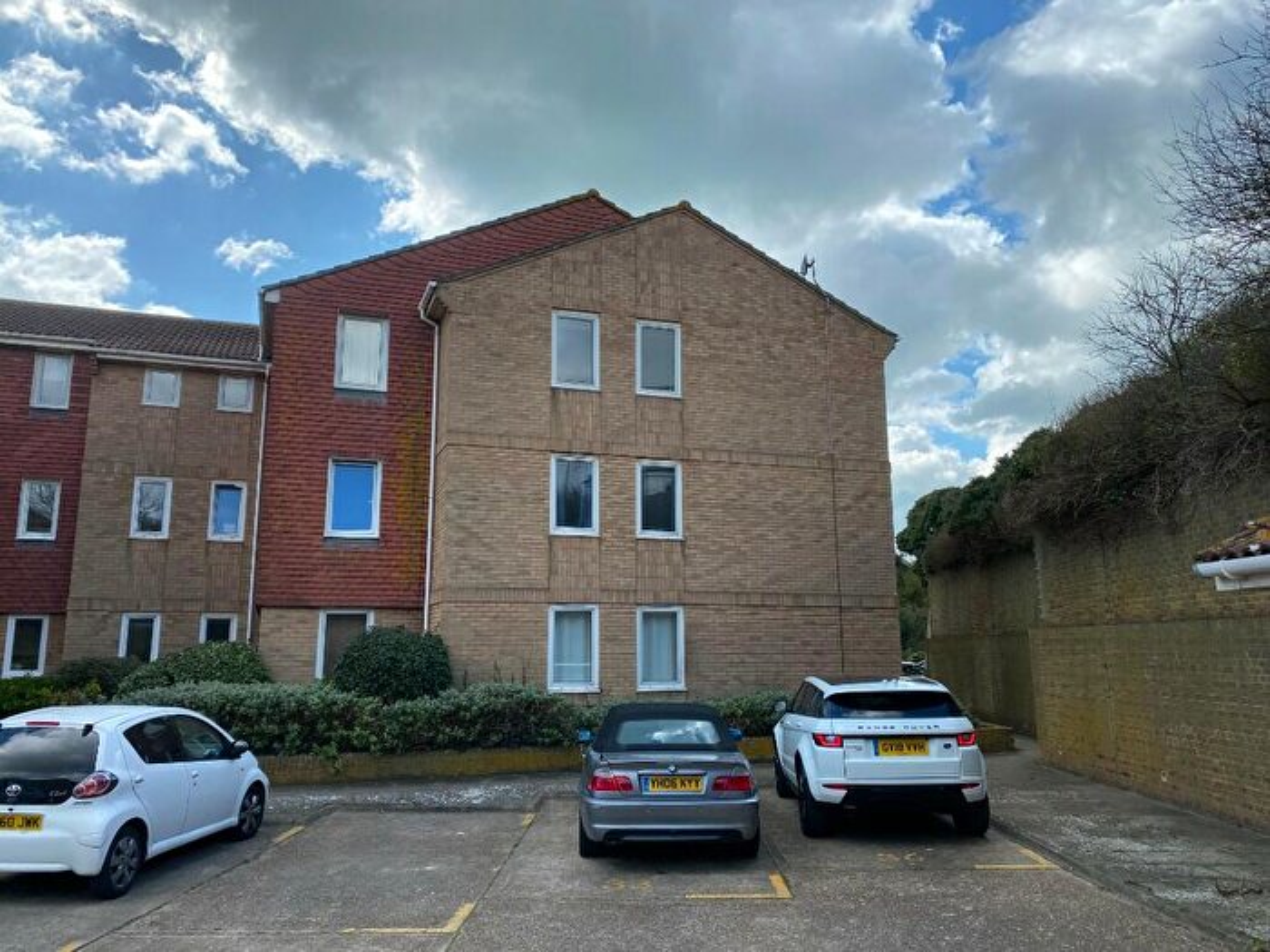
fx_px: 954
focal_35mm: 26
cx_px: 635
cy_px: 476
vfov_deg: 53.1
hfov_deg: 67.3
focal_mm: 4.25
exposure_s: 1/2577
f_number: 1.8
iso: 32
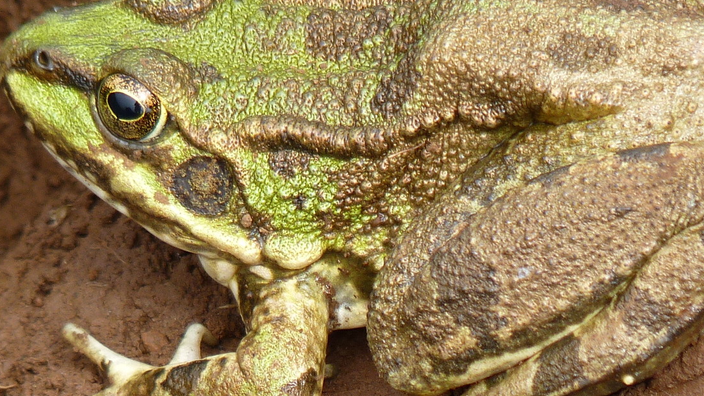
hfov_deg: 1.8
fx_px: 22512
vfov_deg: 1.0
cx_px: 312
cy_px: 209
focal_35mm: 1206
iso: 80
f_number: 4.4
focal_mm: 86.4
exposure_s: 1/160
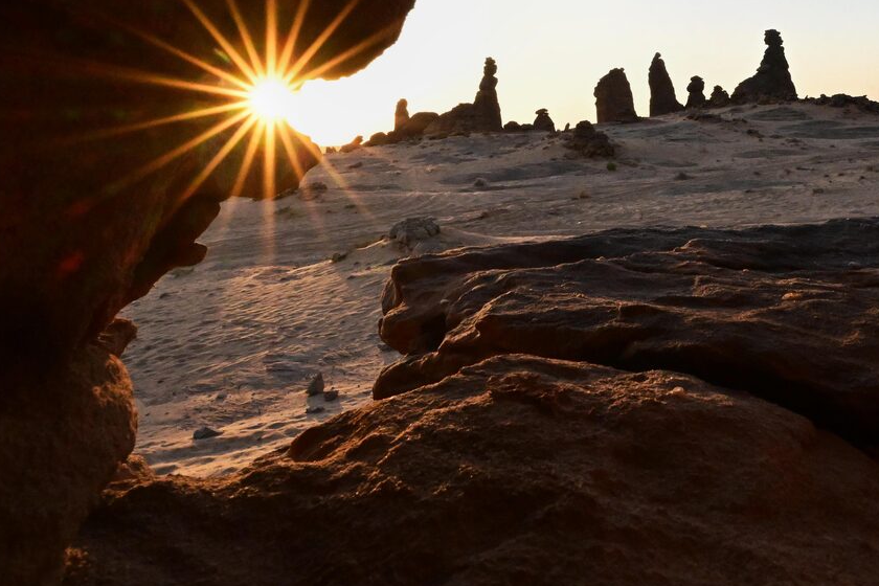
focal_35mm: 32
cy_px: -4
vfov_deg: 36.8
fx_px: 781
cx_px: 625
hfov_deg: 56.7
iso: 5000
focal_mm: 14
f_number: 22
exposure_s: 1/400
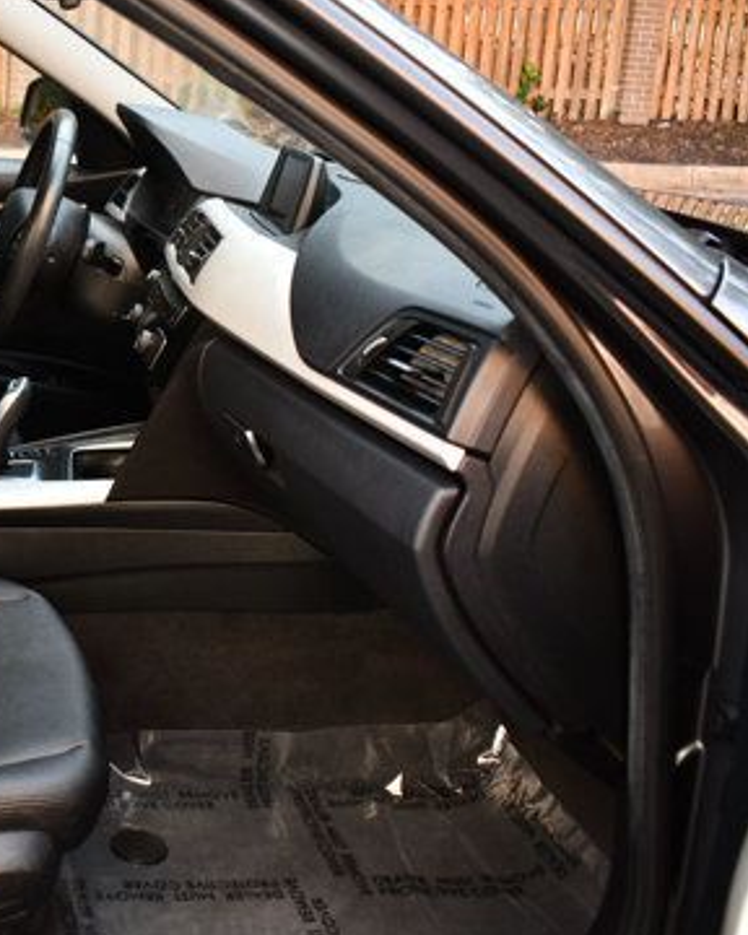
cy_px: 422
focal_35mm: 45
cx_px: 3
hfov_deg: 31.0
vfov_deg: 41.1
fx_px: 1245
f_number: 3.5
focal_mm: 18
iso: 720
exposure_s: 1/250
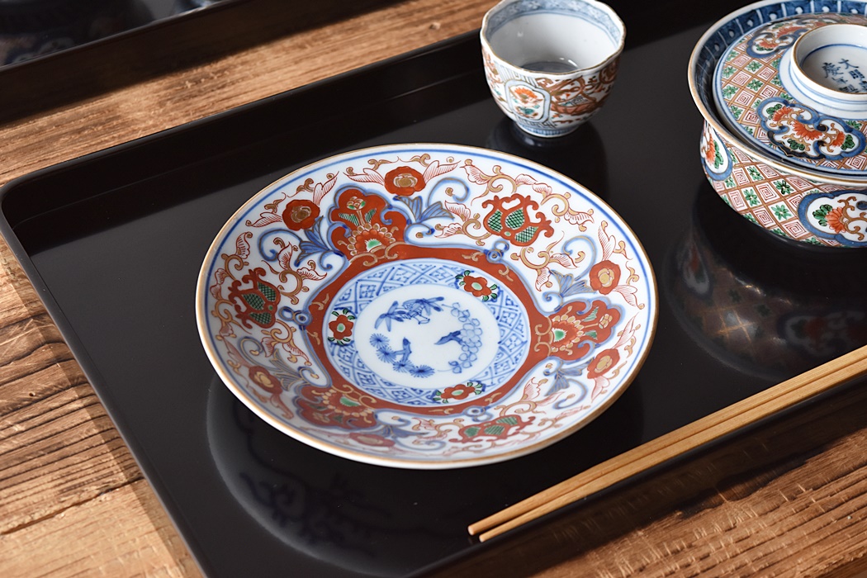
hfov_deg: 24.6
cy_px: 289
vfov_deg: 16.6
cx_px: 434
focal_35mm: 82
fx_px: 1987
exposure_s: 1/13
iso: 400
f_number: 5.6
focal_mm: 55
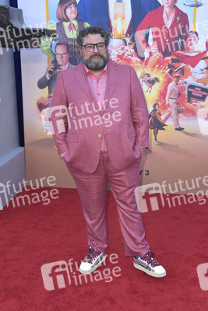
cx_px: 104
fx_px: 390
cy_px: 156
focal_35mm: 45
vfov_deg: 43.6
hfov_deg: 29.9
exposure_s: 1/250
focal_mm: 45
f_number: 6.3
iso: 400
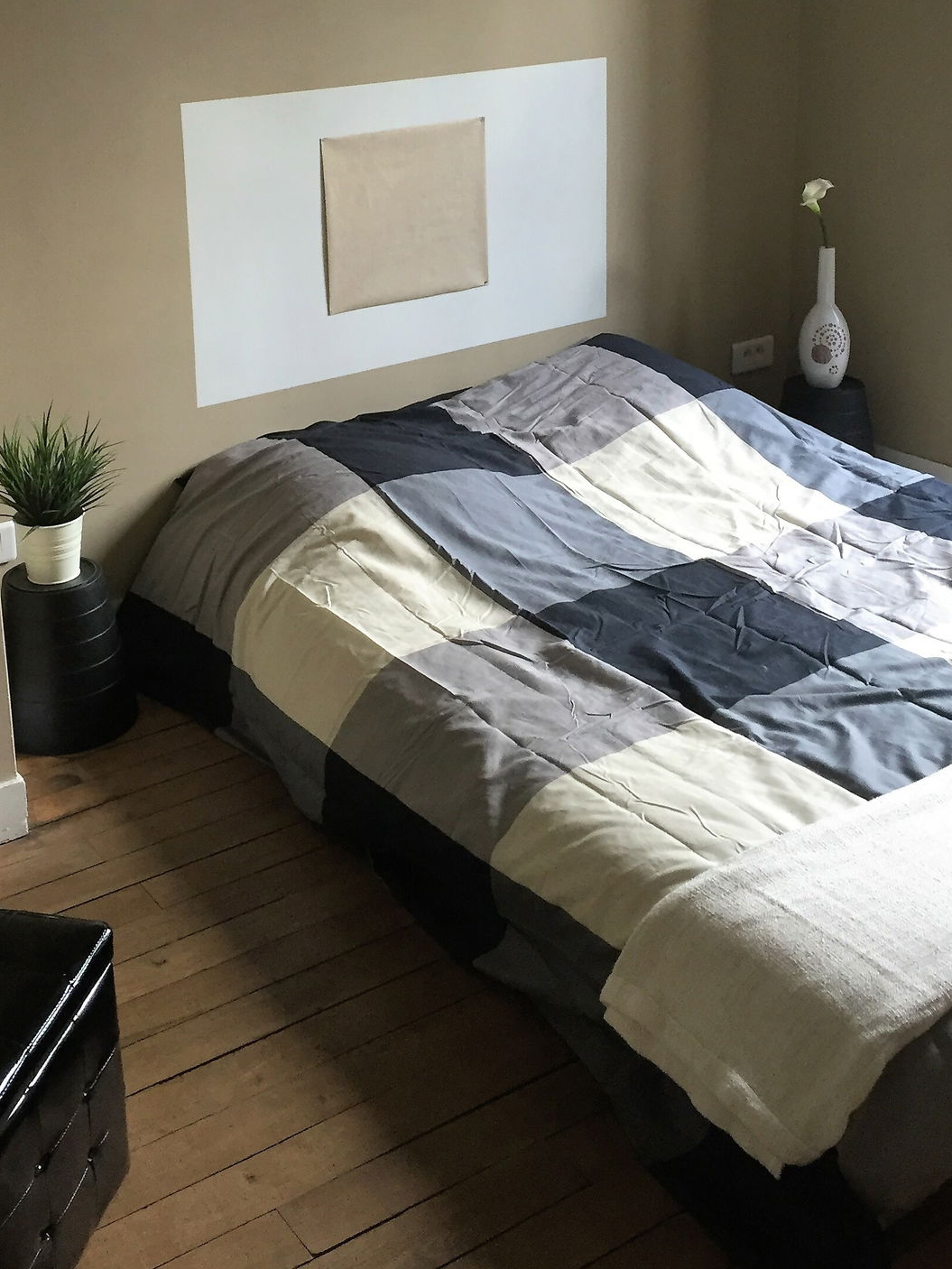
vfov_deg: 41.7
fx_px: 1613
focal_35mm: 44
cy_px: 318
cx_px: 333
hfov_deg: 32.7
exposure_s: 1/33
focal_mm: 4.15
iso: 160
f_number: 2.2
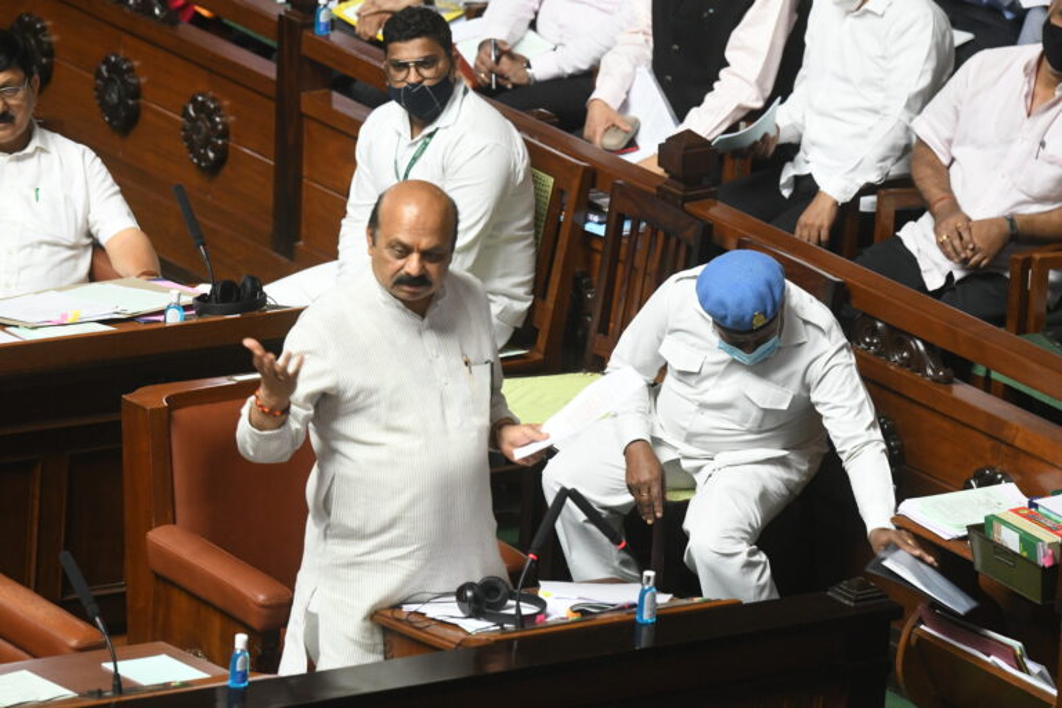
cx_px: 531
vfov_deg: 4.7
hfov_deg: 7.1
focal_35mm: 290
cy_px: 354
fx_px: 8554
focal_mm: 290
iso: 6400
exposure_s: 1/80
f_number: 7.1
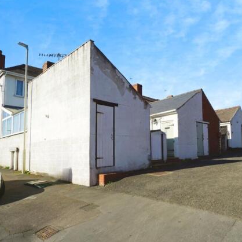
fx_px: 190
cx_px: 148
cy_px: 120
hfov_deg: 64.3
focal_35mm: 24
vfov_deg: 65.0
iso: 100
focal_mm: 12
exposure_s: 1/200
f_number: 11
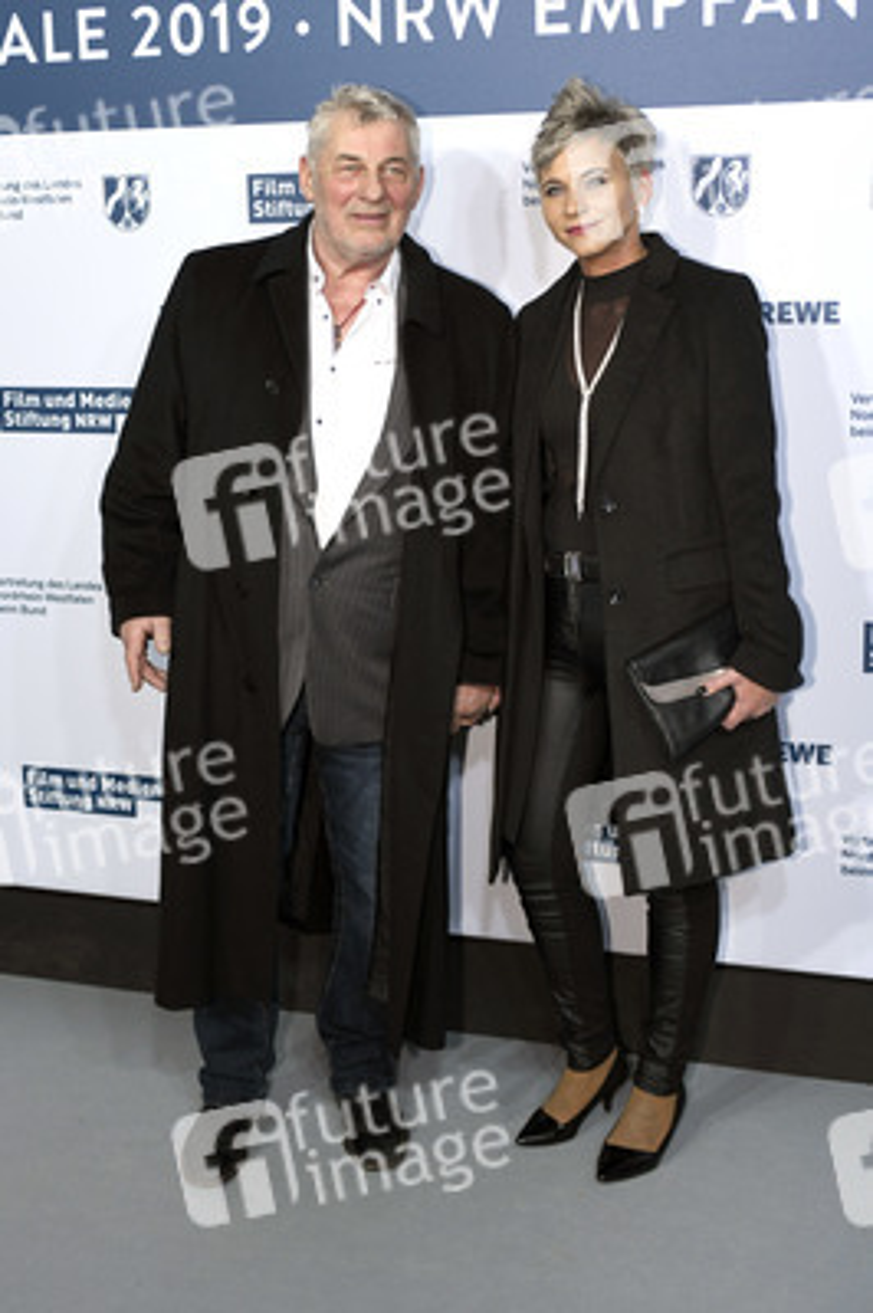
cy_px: 656
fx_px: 1603
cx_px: 436
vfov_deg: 44.5
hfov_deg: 30.5
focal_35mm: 44
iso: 800
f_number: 4
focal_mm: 44
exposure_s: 1/400
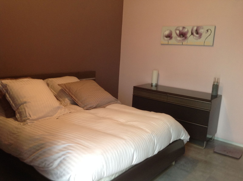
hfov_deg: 52.7
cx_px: 122
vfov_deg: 40.6
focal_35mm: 35
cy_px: 90
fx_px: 245
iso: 160
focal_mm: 4.28
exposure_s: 1/15
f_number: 2.4
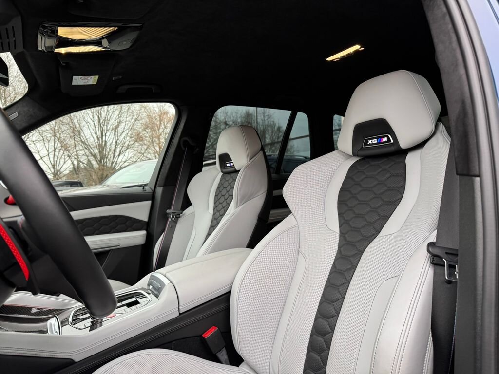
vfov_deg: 56.8
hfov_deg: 71.6
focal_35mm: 24
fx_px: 346
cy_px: 187
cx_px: 250
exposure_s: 1/81
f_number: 1.78
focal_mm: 6.76
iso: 160
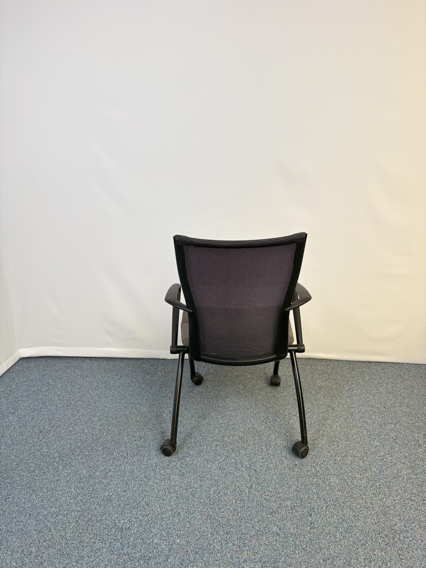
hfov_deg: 53.1
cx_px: 213
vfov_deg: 67.3
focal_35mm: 26
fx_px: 427
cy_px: 284
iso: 80
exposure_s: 1/122
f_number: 1.6
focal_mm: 5.96
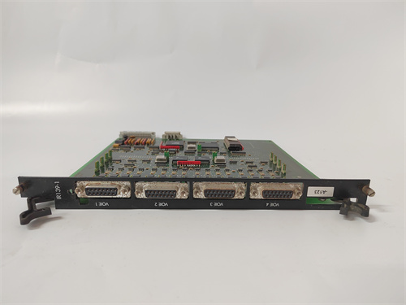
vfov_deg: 58.9
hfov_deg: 73.9
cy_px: 152
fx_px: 270
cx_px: 203
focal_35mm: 23
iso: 2450
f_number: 1.9
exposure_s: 1/100
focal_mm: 5.52
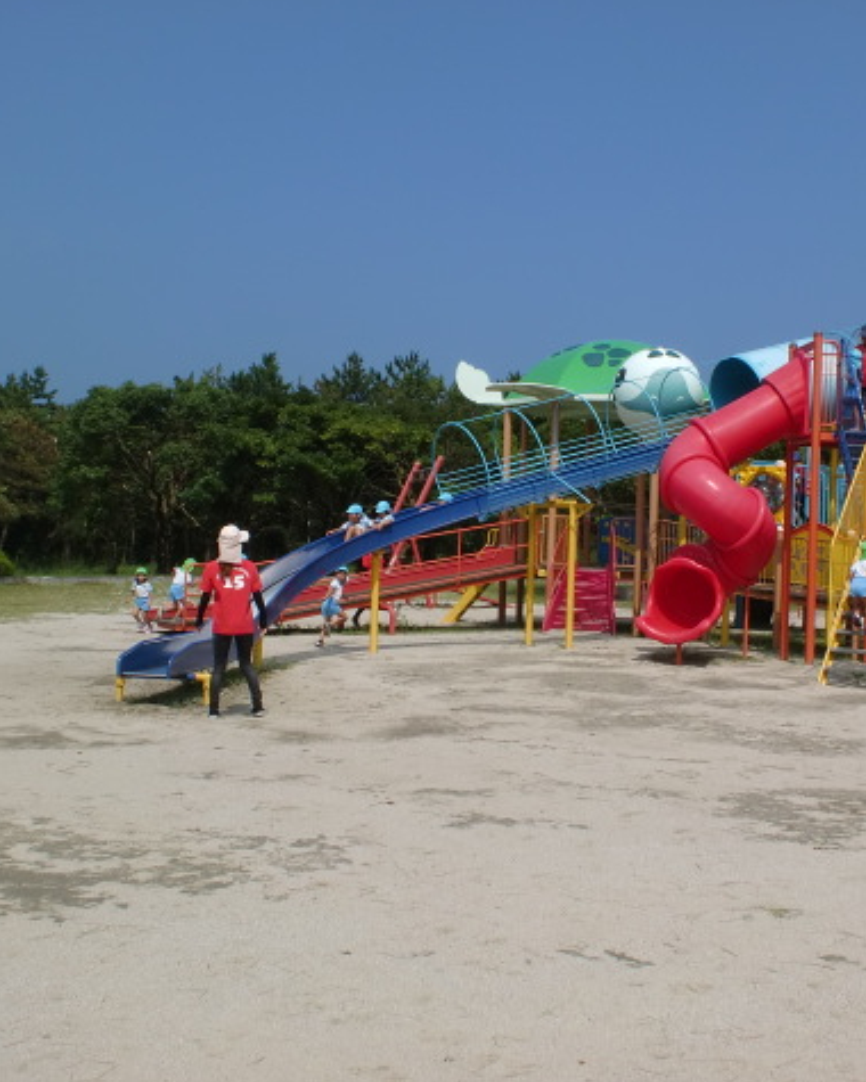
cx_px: 540
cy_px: 538
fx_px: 1474
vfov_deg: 40.3
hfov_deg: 32.6
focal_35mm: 46
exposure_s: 1/800
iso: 64
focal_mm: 6.3
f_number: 5.6
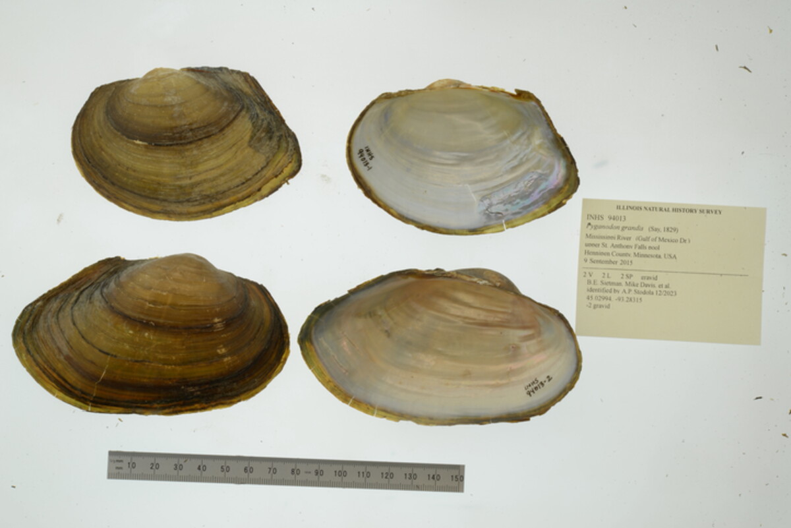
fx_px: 1319
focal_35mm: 60
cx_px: 396
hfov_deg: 33.4
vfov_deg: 22.6
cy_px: 264
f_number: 32
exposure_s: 1/8
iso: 100
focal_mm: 60
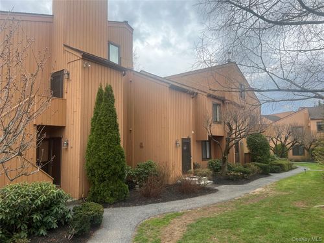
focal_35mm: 26
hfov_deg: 67.3
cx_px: 162
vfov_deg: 53.1
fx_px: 243
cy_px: 122
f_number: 1.5
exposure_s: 1/1266
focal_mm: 5.7
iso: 50
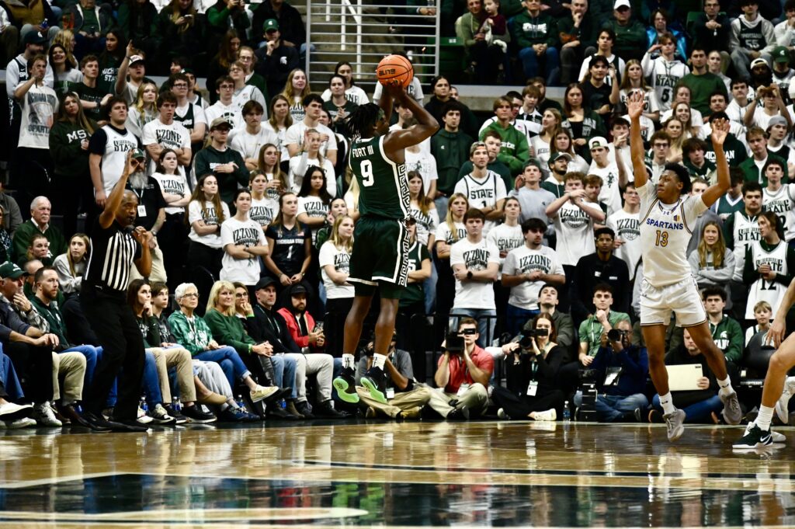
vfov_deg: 7.8
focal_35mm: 175
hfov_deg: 11.8
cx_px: 398
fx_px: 3861
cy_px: 264
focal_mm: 175
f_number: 6.3
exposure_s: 1/1250
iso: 8000
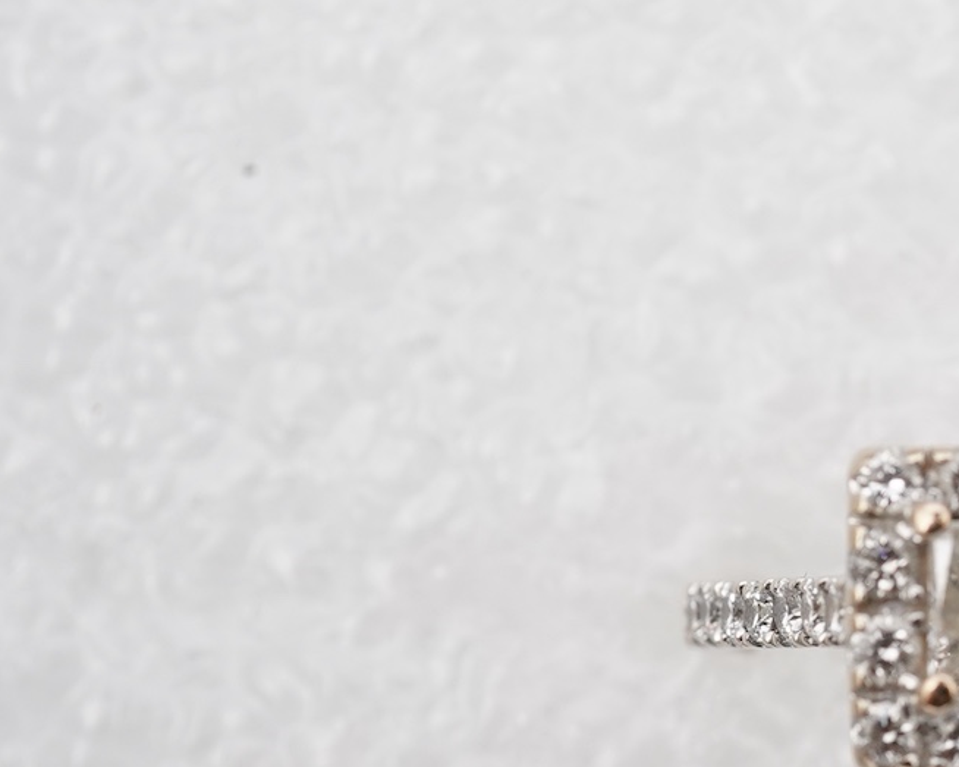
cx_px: 1033
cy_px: 631
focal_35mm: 109
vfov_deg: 14.0
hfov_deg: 17.1
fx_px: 3093
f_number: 14
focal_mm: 30
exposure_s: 1/125
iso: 400
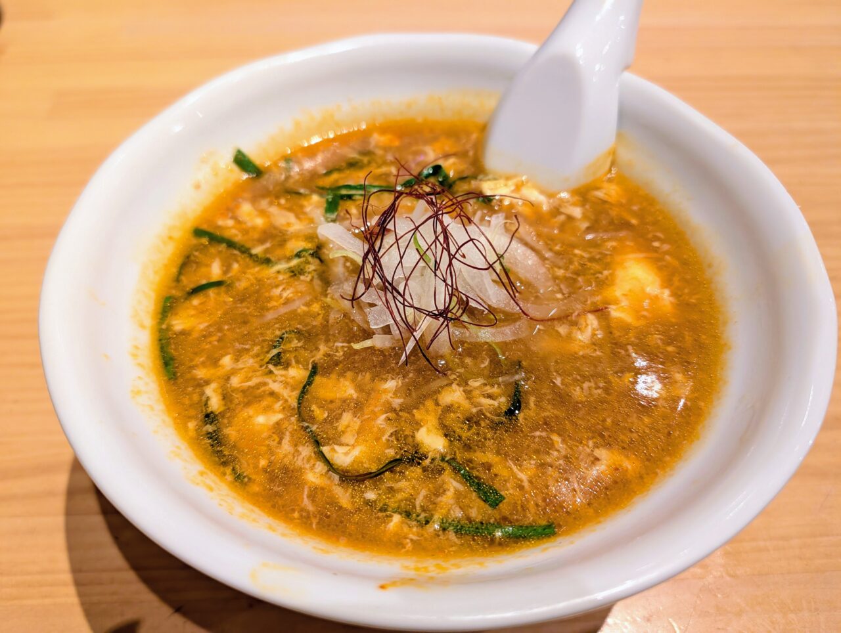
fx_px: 584
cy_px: 316
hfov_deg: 71.5
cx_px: 420
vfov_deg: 56.9
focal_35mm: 24
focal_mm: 6.9
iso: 453
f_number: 1.68
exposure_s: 1/100
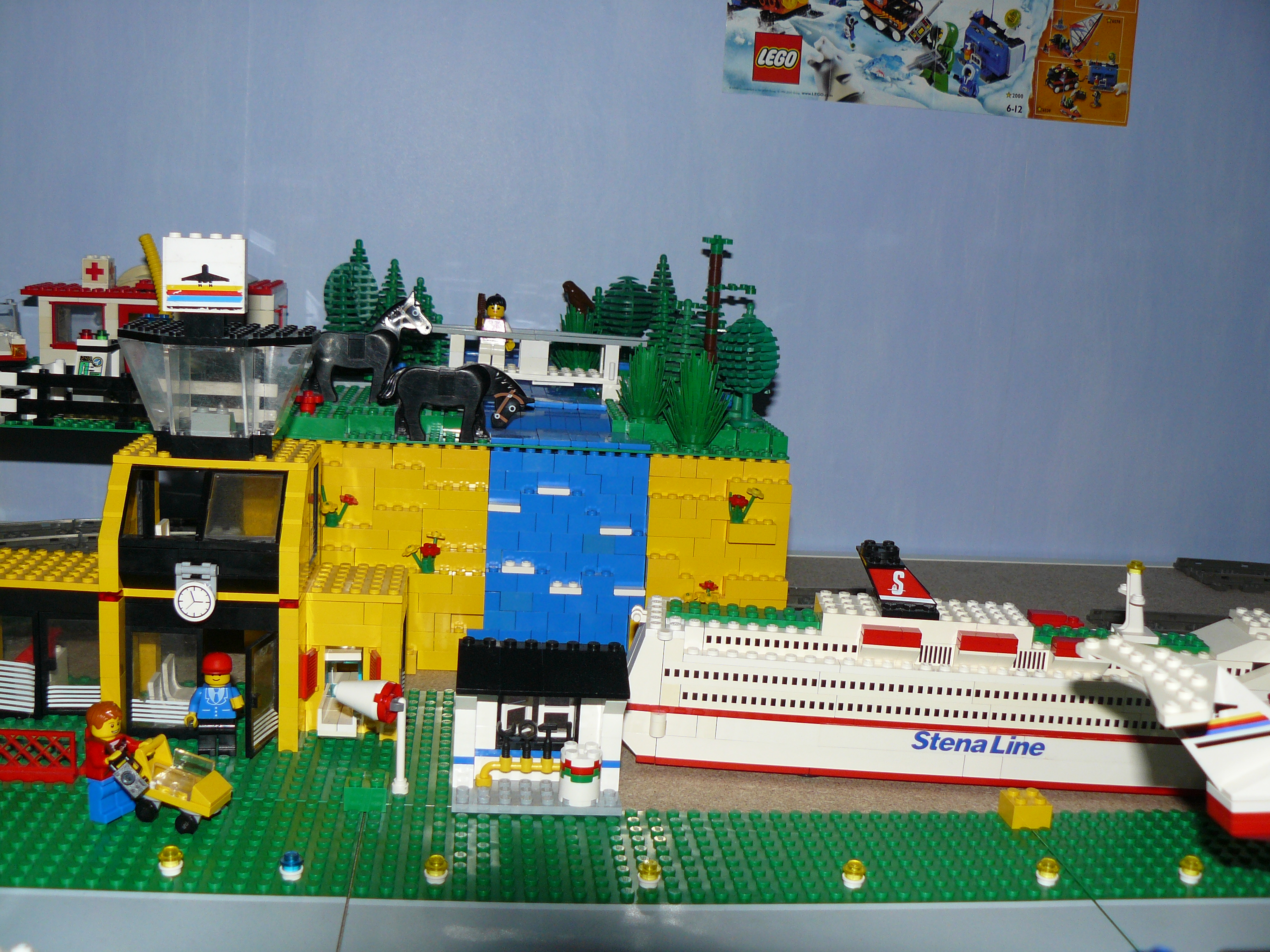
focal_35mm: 36
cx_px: 635
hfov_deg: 51.4
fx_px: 1321
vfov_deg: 39.7
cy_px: 476
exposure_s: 1/30
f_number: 2.8
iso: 100
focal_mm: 6
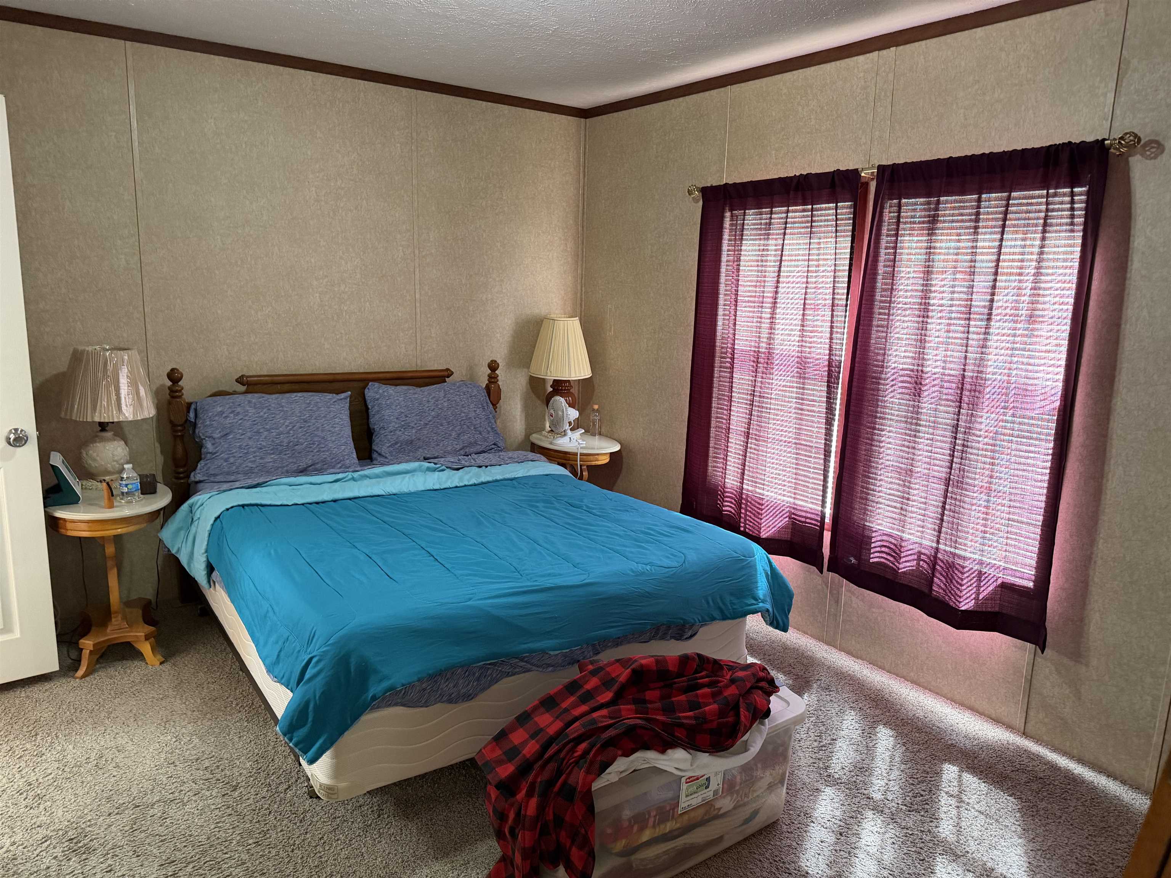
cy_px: 439
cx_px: 586
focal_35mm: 24
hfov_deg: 71.6
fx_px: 812
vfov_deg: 56.8
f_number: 1.78
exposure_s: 1/60
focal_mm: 6.76
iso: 400
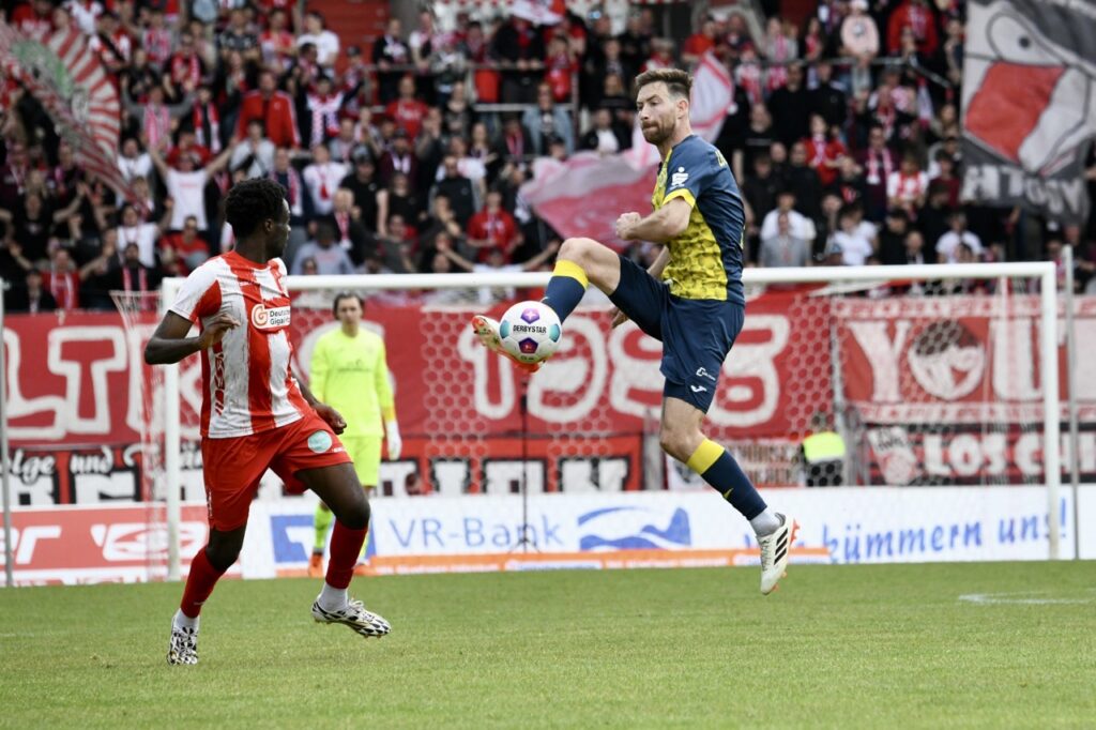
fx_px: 10043
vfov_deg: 4.2
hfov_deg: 6.2
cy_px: 365
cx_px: 548
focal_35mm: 330
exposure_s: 1/2000
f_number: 9
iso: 2500
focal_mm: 330
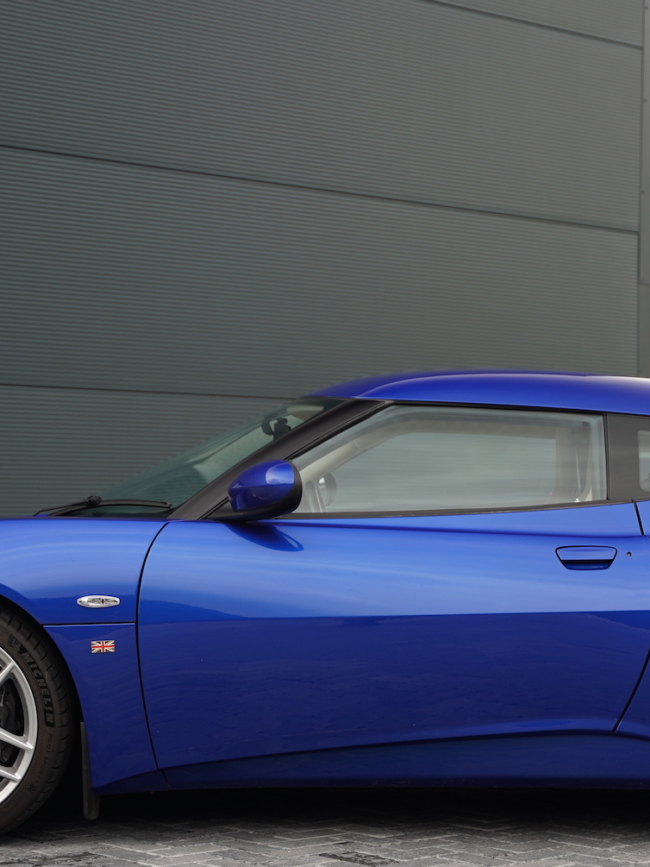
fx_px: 2208
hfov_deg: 16.7
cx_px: 422
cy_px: 566
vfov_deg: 22.1
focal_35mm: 88
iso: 100
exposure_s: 1/160
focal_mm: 46.1
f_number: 2.8
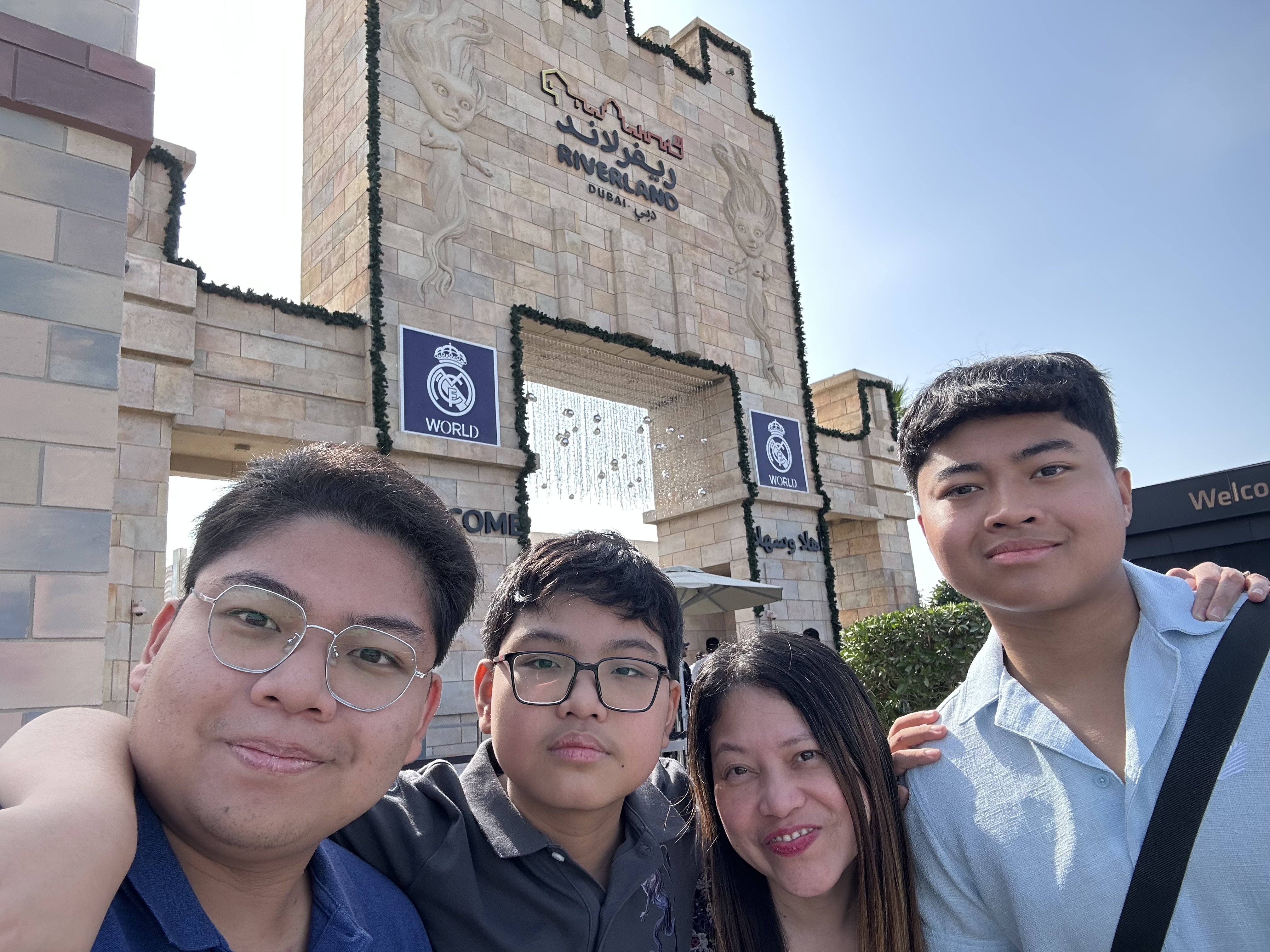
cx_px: 635
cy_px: 476
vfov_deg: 58.9
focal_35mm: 23
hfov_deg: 73.9
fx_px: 844
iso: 25
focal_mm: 2.69
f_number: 1.9
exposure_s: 1/314
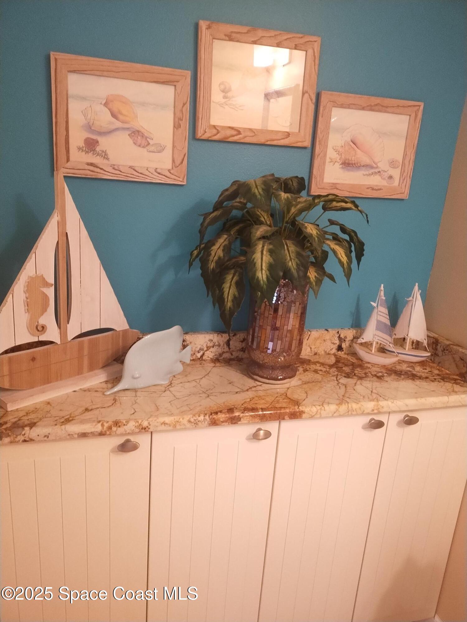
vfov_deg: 69.4
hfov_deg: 54.9
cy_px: 311
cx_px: 234
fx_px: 450
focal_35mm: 25
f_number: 1.7
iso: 347
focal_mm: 4.71
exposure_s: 1/40
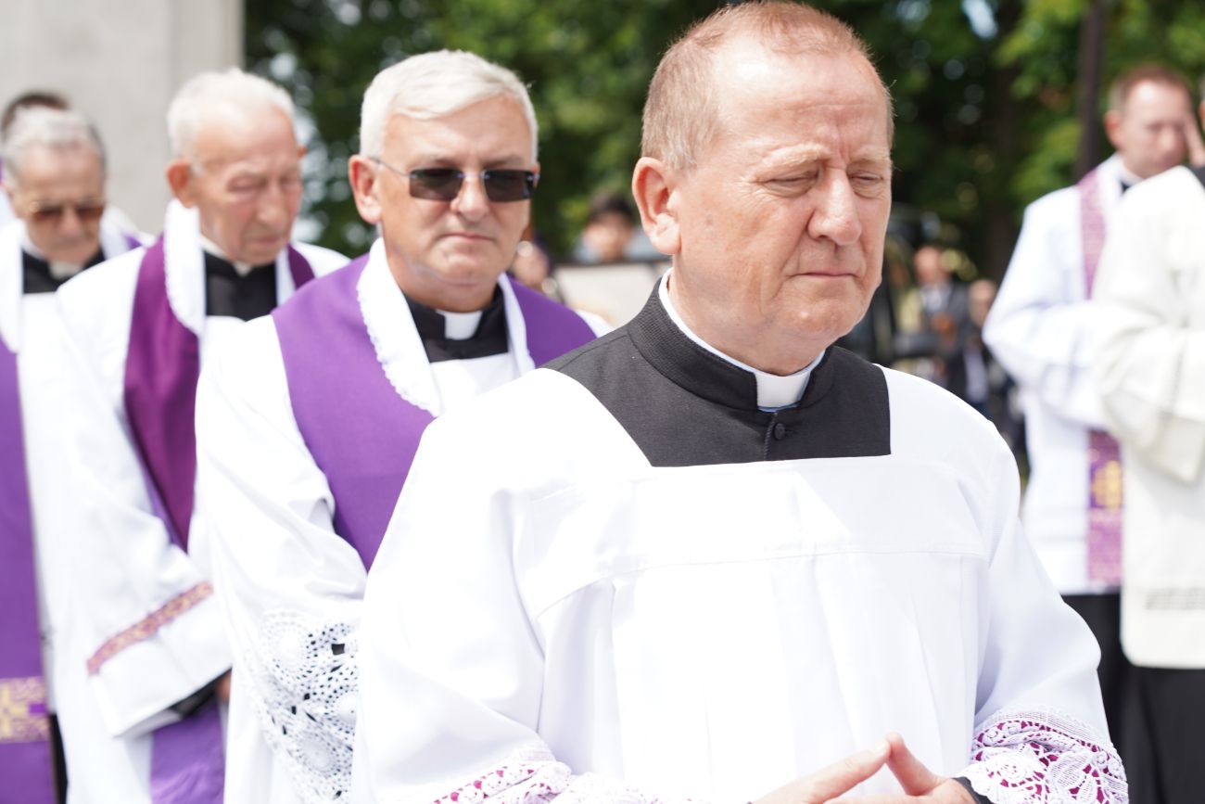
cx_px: 602
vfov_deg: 13.8
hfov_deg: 20.6
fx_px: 3314
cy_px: 402
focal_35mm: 99
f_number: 5.6
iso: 100
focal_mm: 99
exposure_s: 1/200
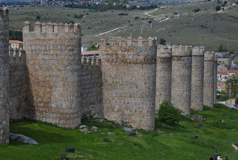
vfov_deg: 12.6
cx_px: 101
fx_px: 722
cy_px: 108
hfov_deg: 18.7
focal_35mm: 109
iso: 100
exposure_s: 1/125
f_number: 5
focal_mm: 52
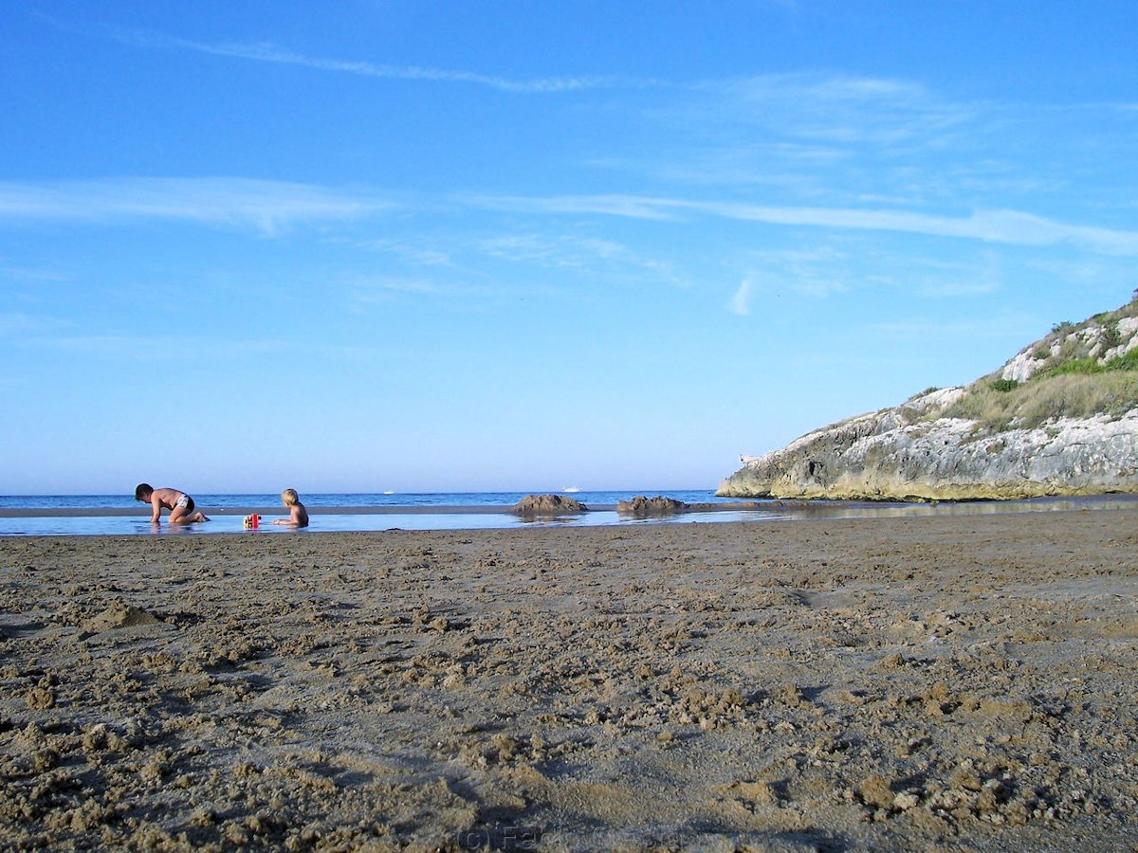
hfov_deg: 54.0
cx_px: 569
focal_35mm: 34
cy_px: 426
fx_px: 1118
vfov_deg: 41.8
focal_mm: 5.6
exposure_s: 1/250
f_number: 5.6
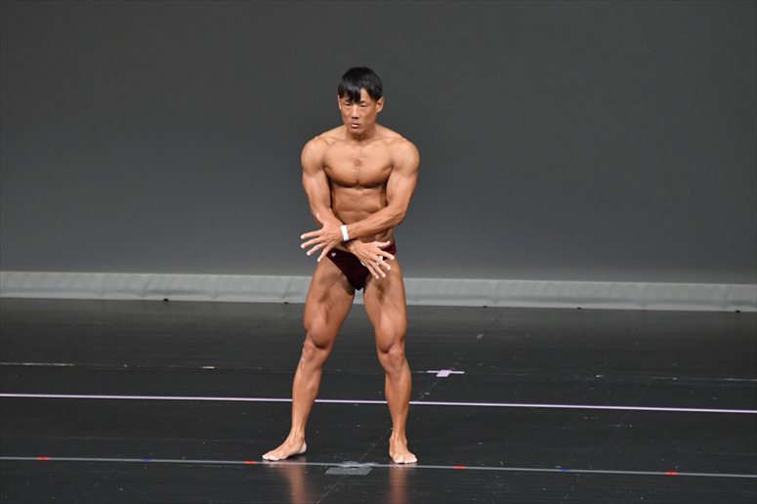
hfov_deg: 6.5
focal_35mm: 315
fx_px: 6621
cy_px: 252
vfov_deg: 4.4
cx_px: 378
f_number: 5.6
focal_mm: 210
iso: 4000
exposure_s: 1/400
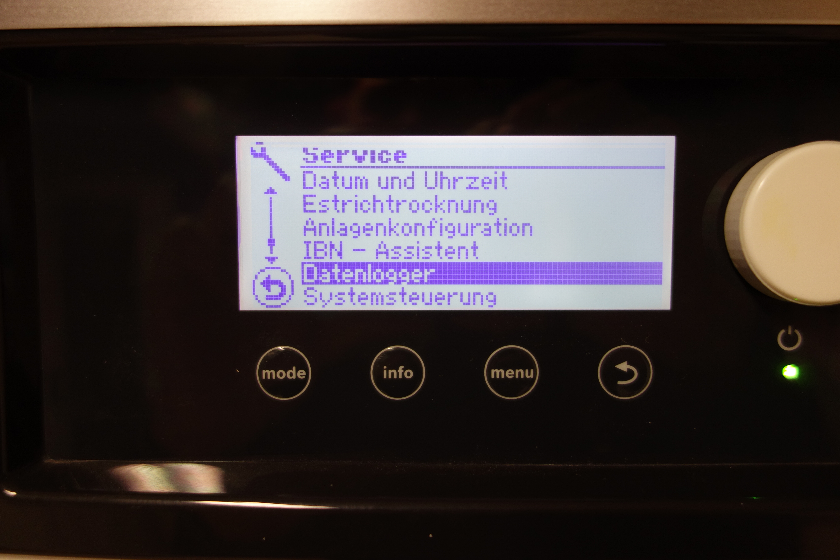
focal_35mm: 28
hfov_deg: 65.5
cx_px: 420
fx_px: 653
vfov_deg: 46.4
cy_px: 280
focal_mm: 10.4
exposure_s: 1/50
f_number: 1.8
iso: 125
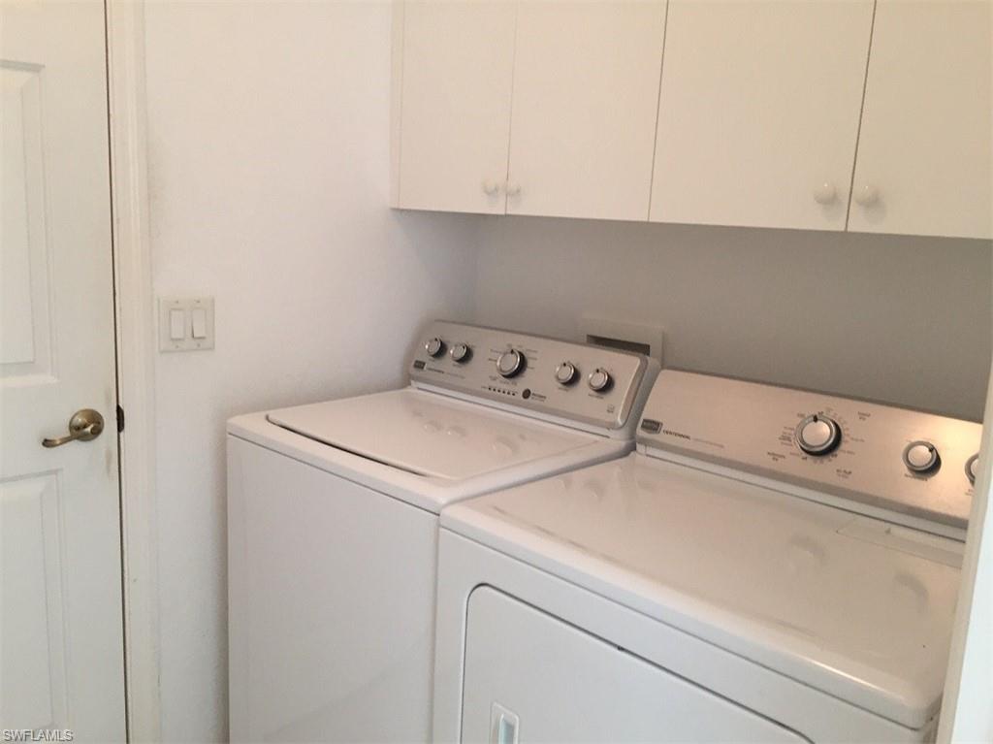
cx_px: 496
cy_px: 372
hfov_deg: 61.7
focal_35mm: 29
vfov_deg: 48.2
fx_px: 832
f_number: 2.2
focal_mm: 4.15
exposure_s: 1/30
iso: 100
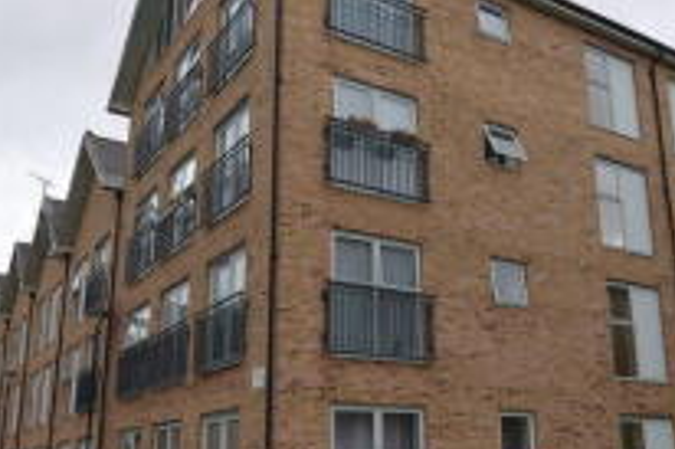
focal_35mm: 38
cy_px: 277
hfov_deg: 50.4
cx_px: 390
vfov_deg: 34.7
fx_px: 715
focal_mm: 11
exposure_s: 1/200
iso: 100
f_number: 5.6
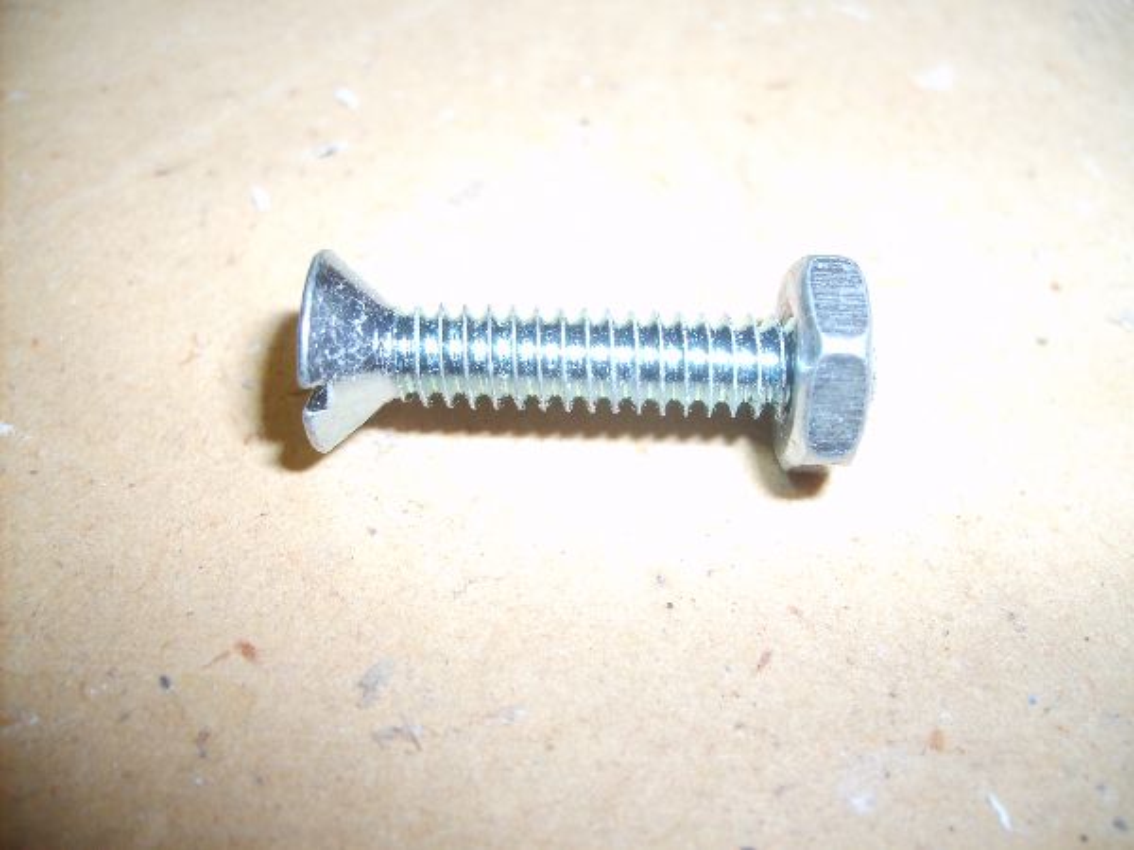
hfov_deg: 52.6
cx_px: 567
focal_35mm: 35
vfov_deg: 40.7
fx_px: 1147
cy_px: 425
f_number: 2.8
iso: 100
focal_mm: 5.8
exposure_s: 1/45
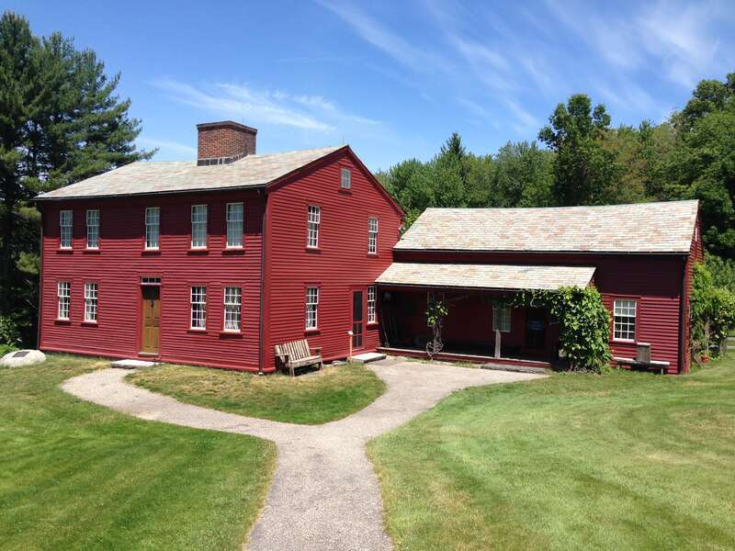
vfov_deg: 42.9
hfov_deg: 55.4
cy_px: 276
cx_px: 368
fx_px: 701
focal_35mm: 33
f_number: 2.4
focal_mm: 4.12
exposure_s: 1/1178
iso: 50
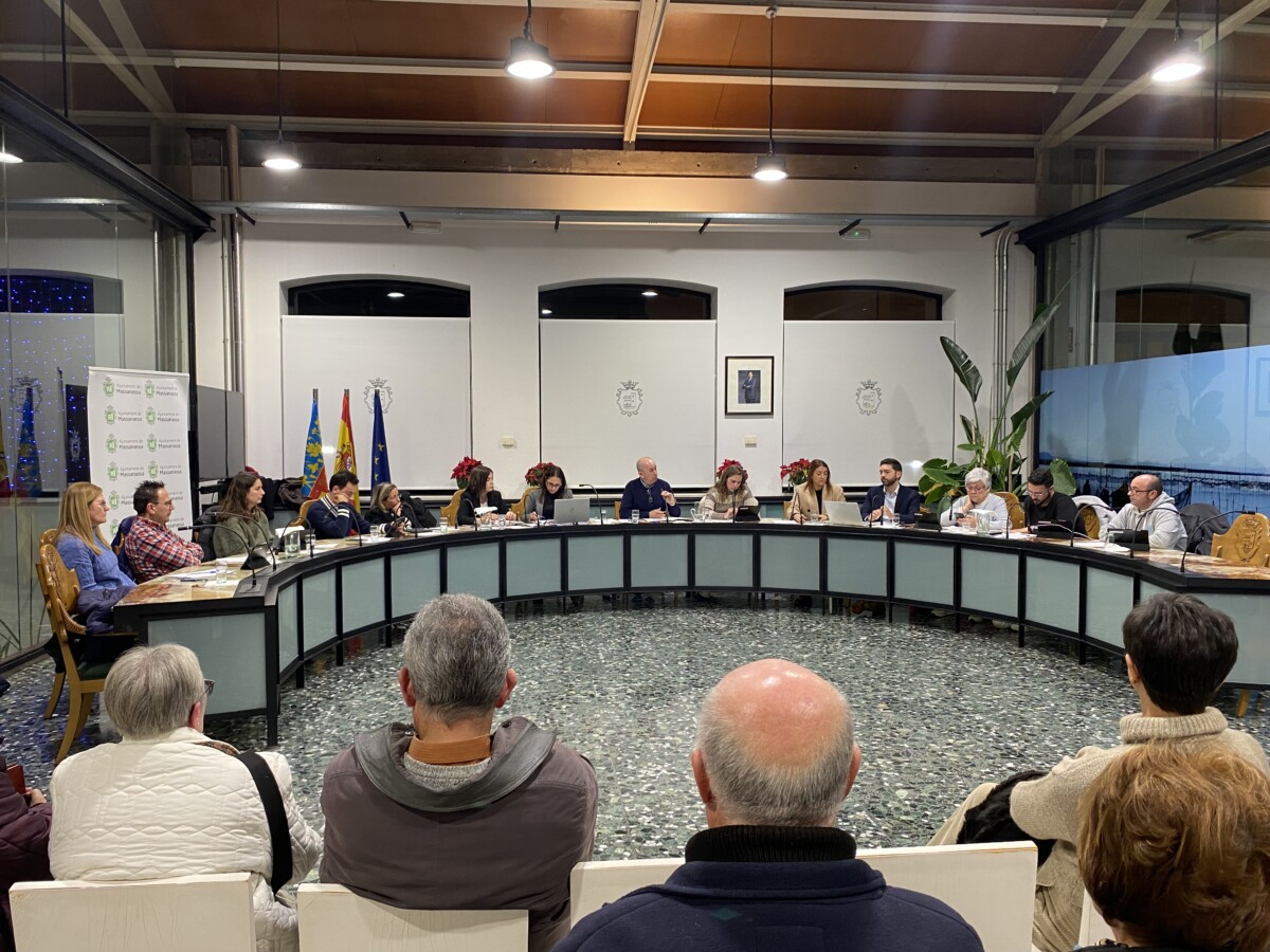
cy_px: 476
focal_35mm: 26
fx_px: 954
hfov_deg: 67.3
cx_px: 635
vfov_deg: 53.1
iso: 100
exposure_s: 1/50
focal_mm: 4.25
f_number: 1.8
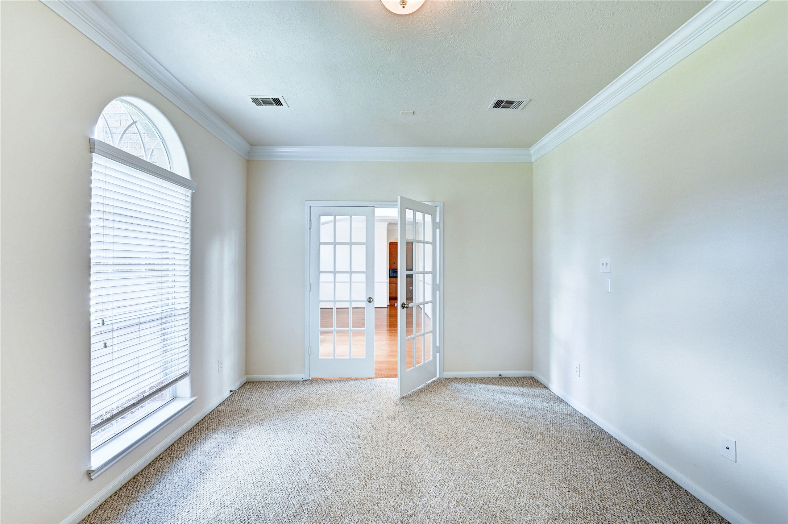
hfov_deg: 102.3
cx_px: 394
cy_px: 262
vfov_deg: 79.1
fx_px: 317
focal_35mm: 14
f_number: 8
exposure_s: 1/6
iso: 400
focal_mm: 14.5
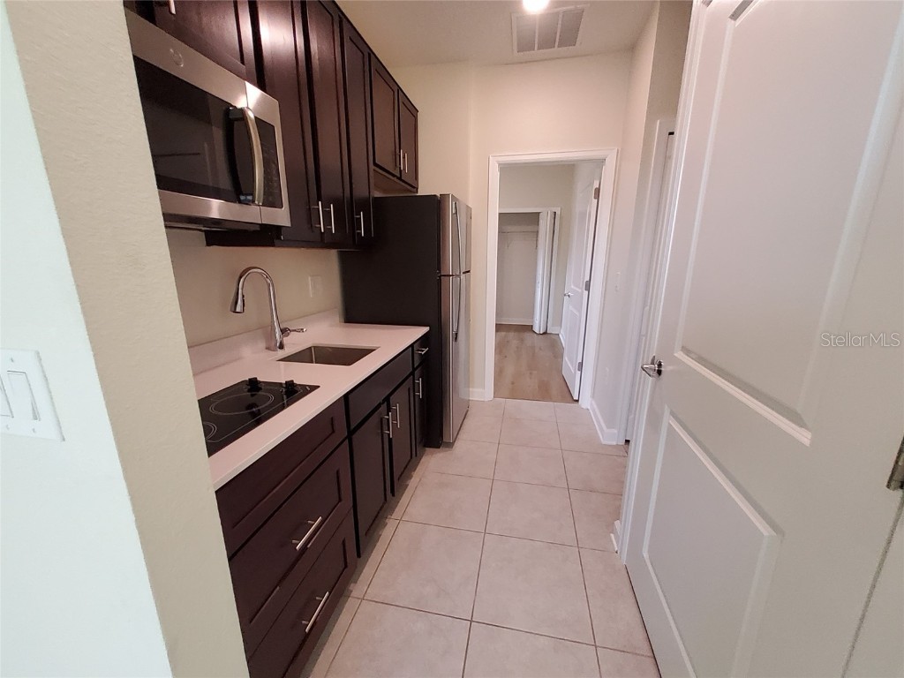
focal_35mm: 13
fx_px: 339
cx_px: 452
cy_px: 339
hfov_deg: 106.2
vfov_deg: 89.9
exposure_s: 1/60
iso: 250
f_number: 2.2
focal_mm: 1.13
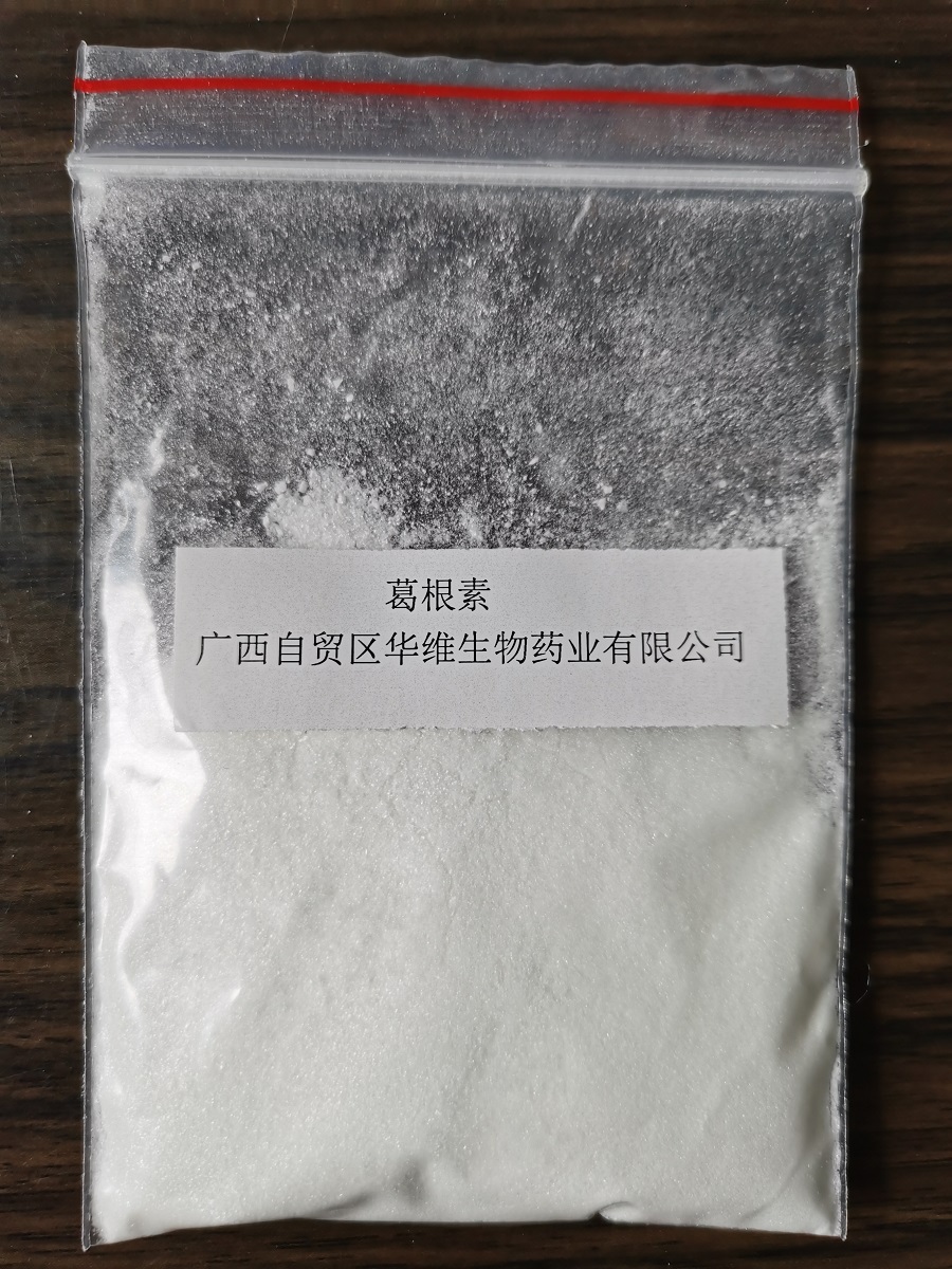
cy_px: 634
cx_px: 476
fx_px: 990
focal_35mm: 27
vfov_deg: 65.3
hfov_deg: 51.4
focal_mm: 5.58
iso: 50
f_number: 1.8
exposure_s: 1/119
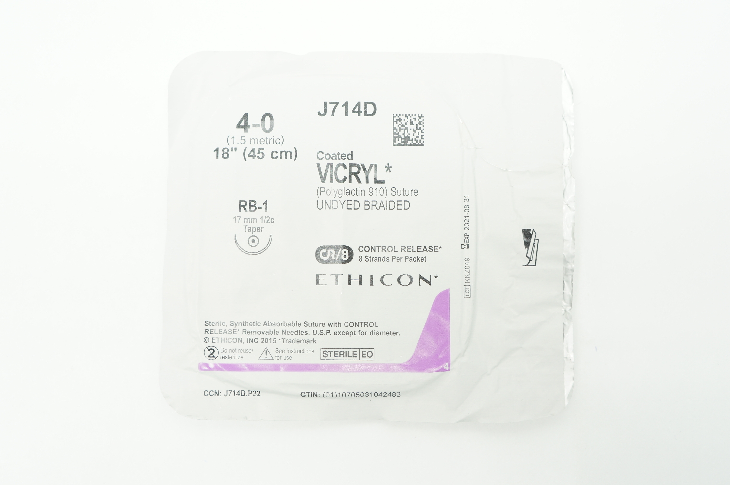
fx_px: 729
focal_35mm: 36
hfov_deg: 53.2
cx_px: 365
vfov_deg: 36.8
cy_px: 242
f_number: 4.5
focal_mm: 24
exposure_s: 1/60
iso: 400
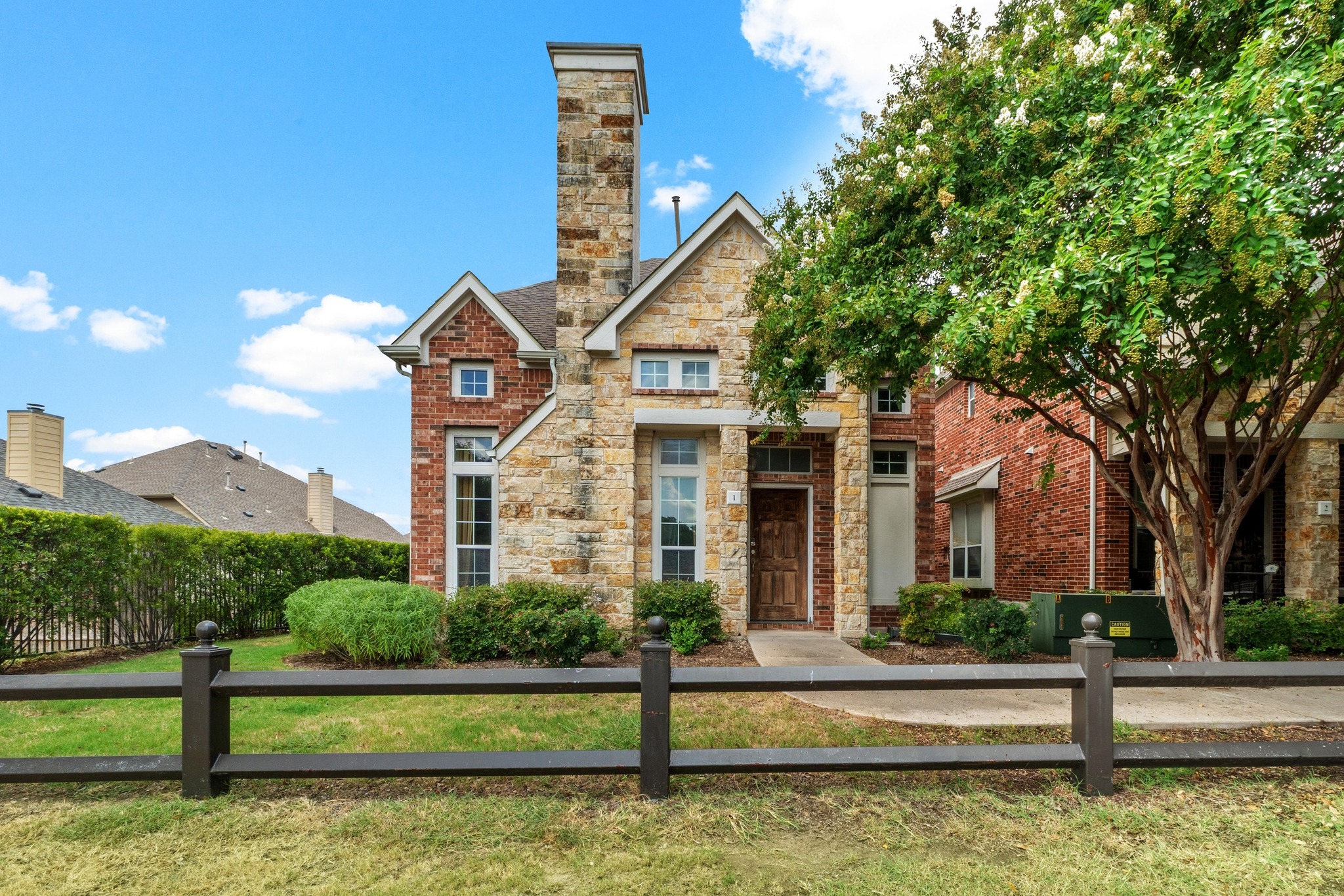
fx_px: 560
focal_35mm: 15
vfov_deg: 77.3
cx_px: 672
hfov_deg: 100.4
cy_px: 448
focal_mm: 10
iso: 250
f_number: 11
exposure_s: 1/60
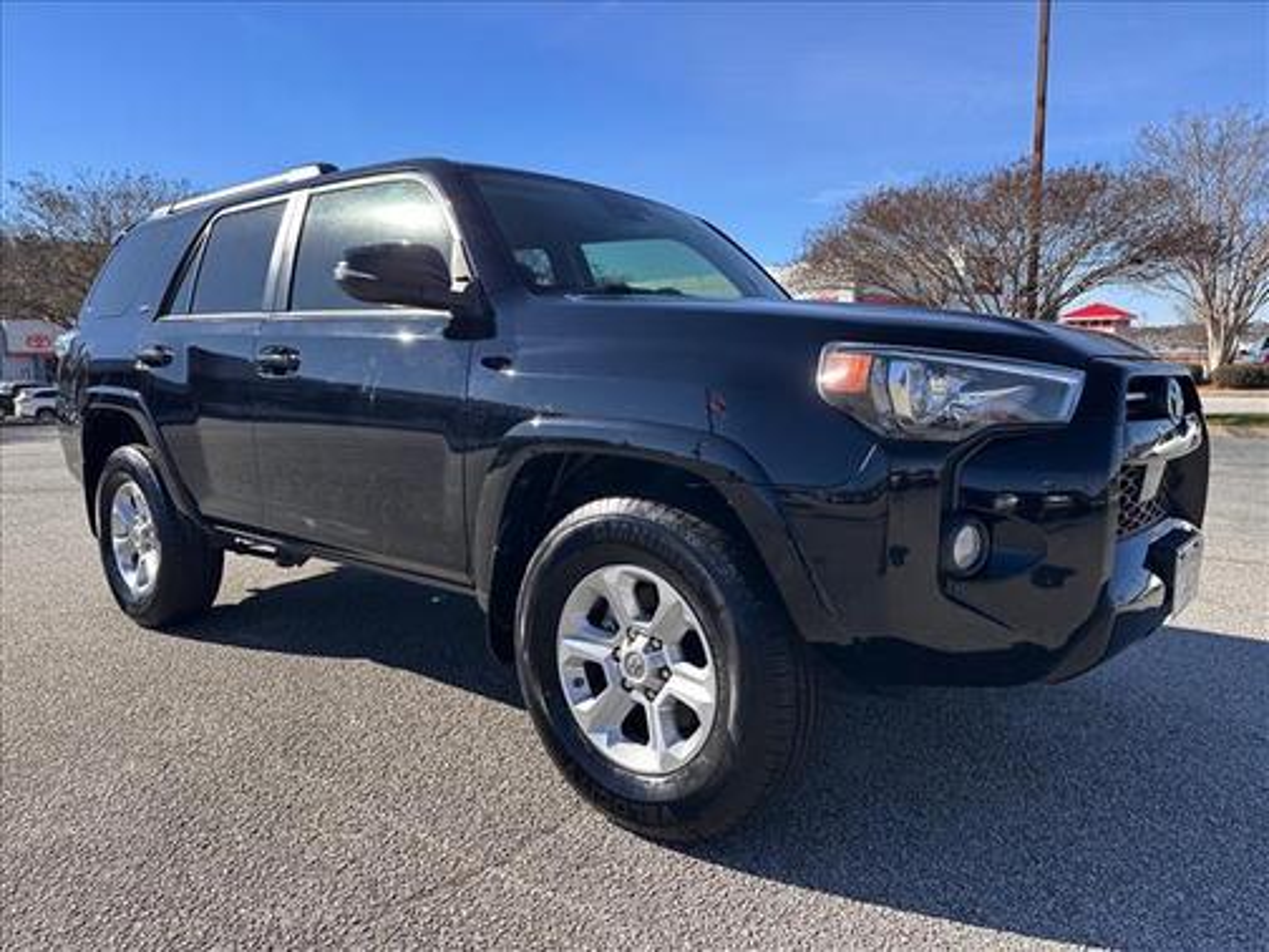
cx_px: 634
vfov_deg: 56.8
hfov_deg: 71.6
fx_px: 880
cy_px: 476
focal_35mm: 24
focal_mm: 6.86
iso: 80
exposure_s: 1/2525
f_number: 1.78
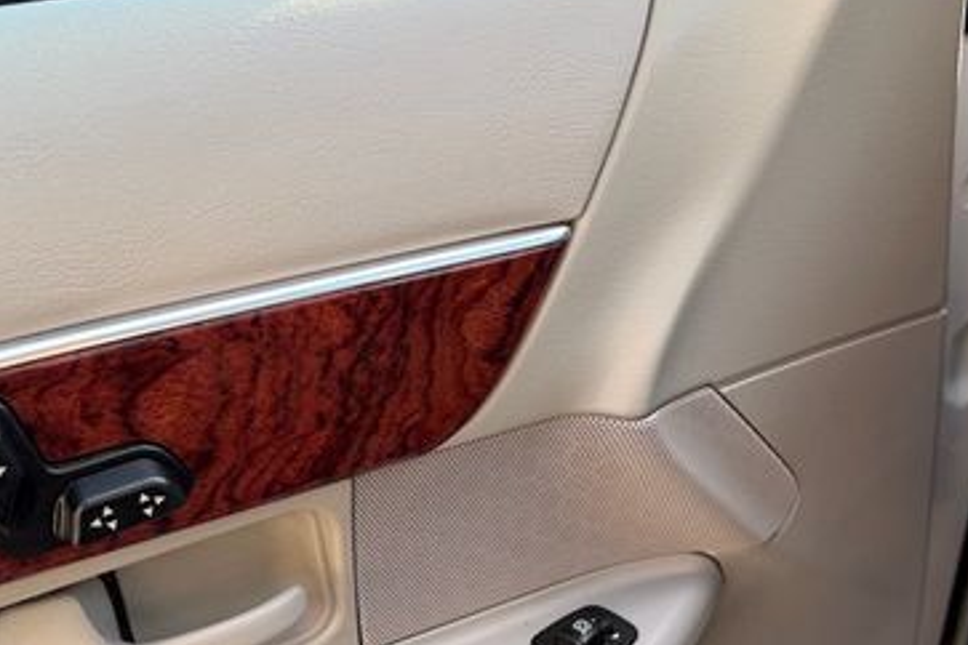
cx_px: 549
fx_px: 1183
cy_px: 477
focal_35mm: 44
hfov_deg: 44.4
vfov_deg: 30.1
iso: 64
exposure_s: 1/210
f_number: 1.78
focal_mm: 6.76
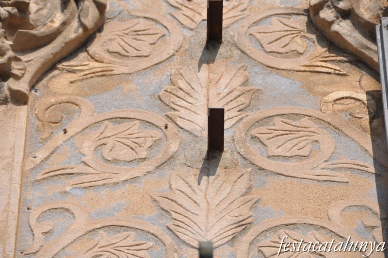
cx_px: 194
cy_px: 129
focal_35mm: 300
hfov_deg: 6.9
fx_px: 3229
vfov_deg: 4.6
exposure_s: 1/800
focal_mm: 200
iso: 200
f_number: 7.1
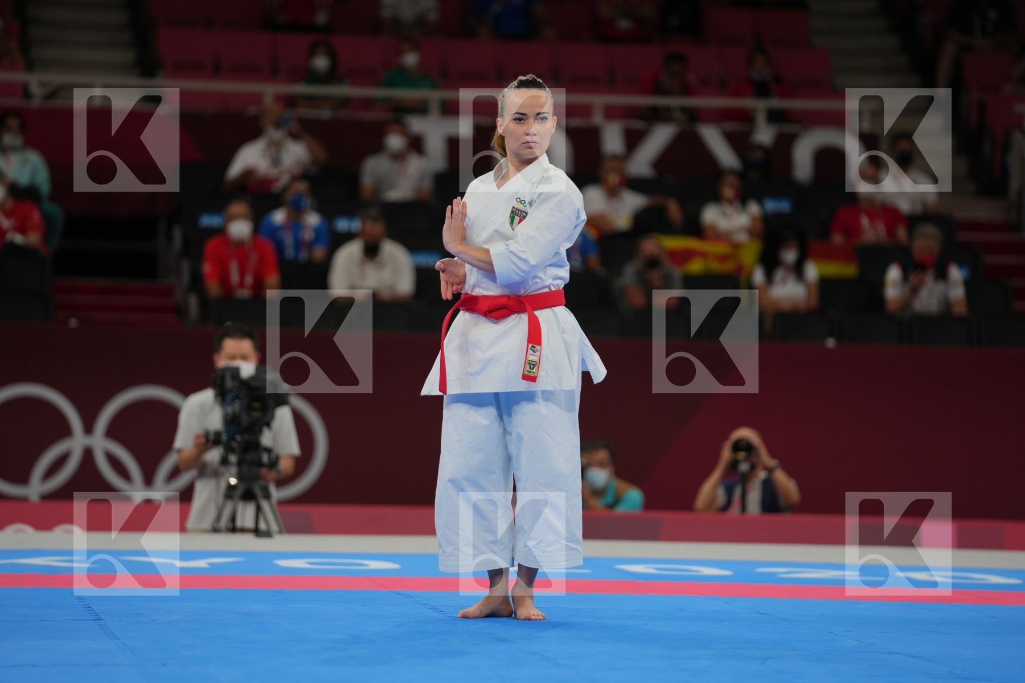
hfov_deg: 11.9
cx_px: 512
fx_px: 4925
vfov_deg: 7.9
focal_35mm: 173
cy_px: 342
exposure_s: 1/500
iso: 200
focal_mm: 173
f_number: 2.8
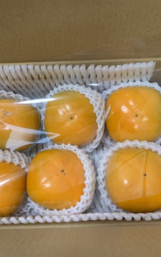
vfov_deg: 61.3
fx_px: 218
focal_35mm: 31
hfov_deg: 40.5
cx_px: 73
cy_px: 126
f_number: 1.8
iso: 100
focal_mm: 4.25
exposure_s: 1/60
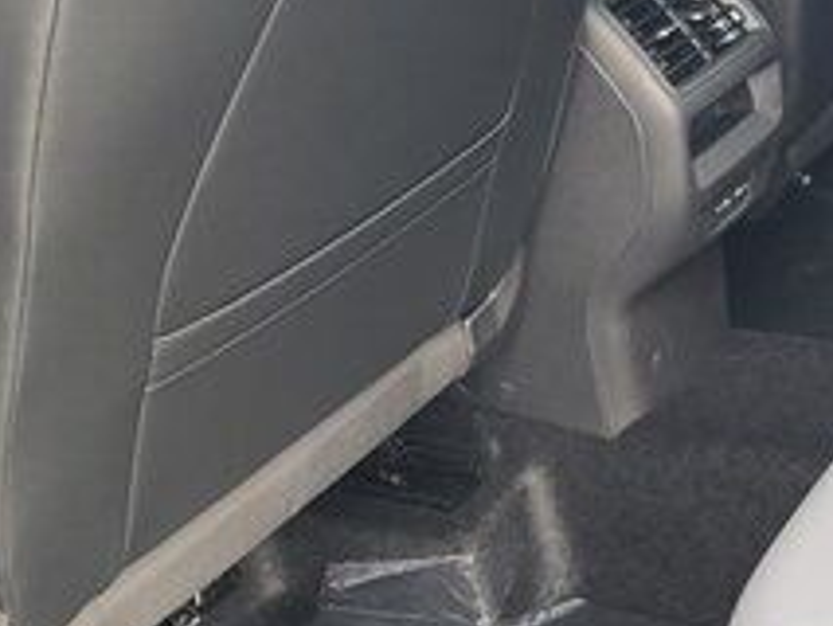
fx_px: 1806
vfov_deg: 19.7
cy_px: 297
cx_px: 1220
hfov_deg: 21.9
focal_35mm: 75
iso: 125
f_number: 1.8
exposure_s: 1/50
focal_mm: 7
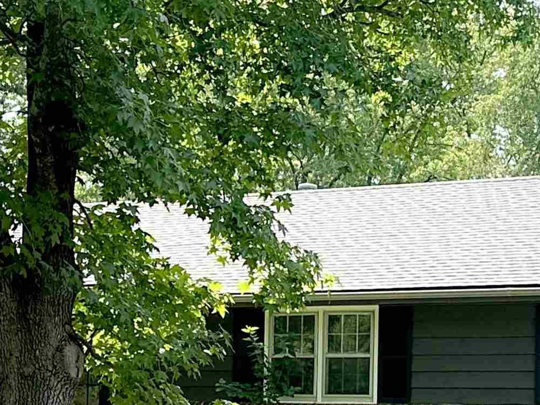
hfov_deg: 18.1
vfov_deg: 13.5
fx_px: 1685
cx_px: 111
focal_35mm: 108
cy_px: 408
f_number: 1.78
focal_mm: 6.86
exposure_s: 1/935
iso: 80
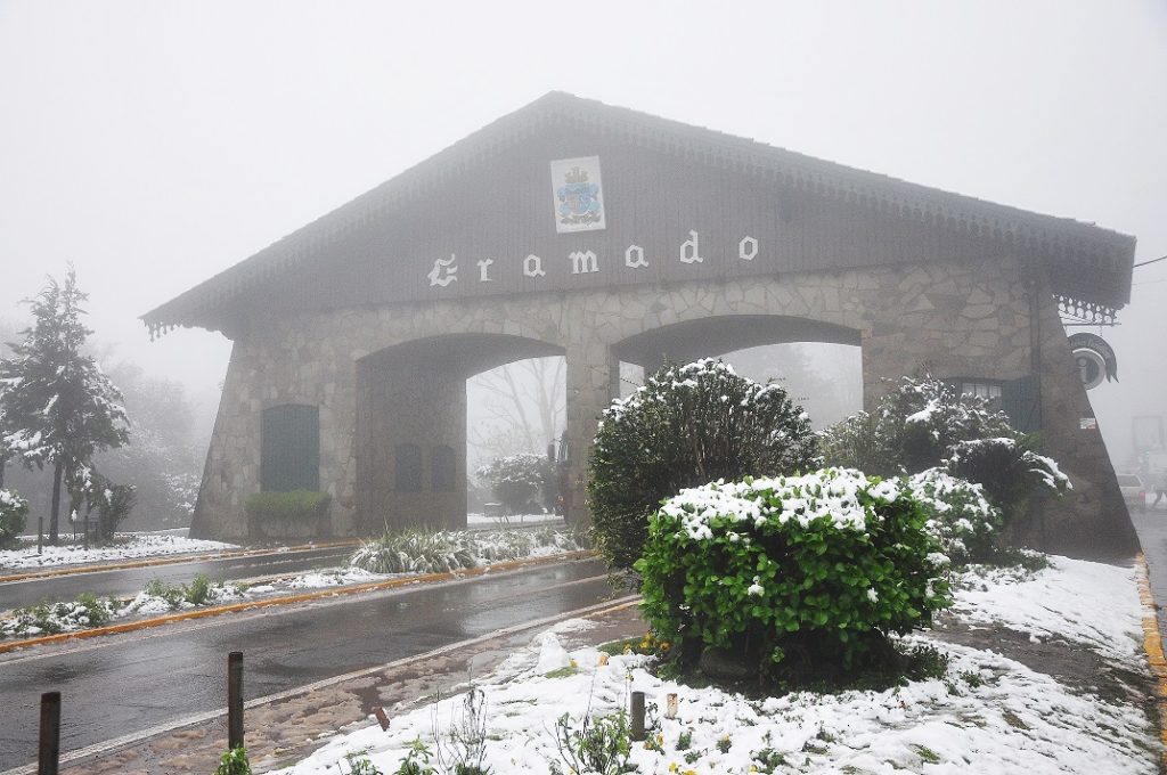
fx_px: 1263
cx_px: 584
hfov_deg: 49.6
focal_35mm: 39
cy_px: 388
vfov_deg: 34.1
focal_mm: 26
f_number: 5
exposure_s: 1/800
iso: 800
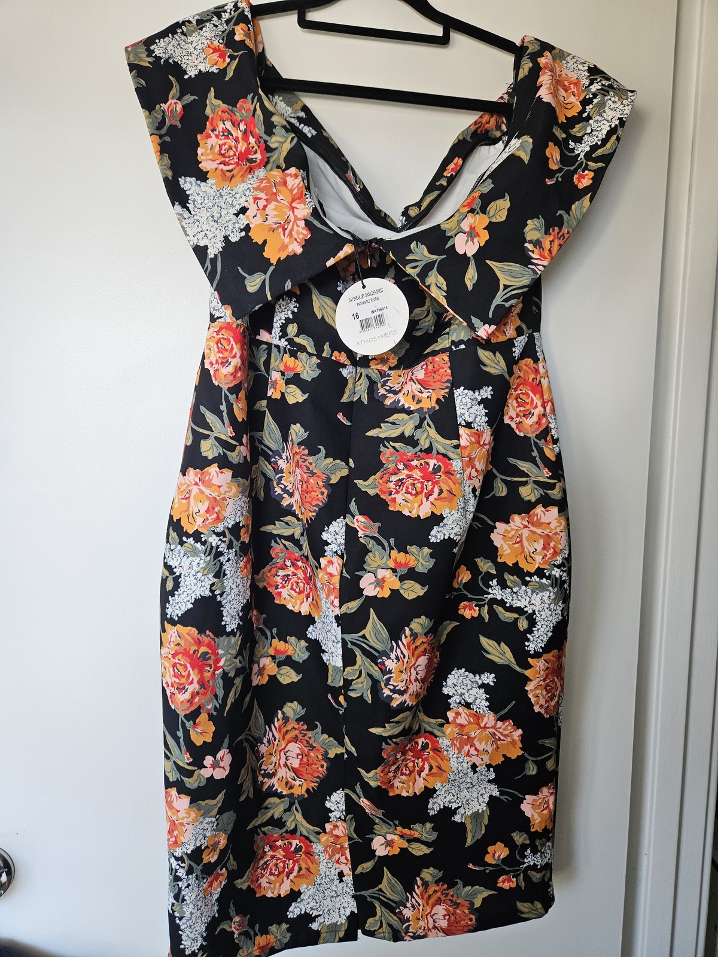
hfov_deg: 58.9
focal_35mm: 23
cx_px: 359
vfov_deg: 73.9
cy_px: 478
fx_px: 636
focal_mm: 5.4
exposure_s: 1/359
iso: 250
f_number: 1.8
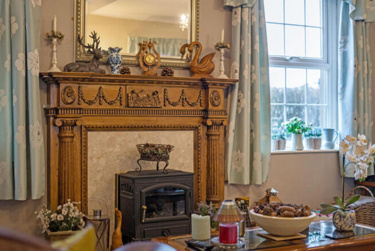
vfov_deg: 27.0
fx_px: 521
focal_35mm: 50
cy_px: 126
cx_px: 188
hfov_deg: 39.6
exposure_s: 1/125
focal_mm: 50
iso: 640
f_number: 1.8
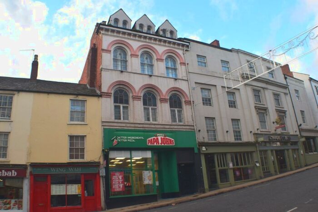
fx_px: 305
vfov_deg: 38.4
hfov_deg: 55.1
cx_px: 159
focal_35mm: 34
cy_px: 106
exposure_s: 1/125
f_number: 9
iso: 400
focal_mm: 23
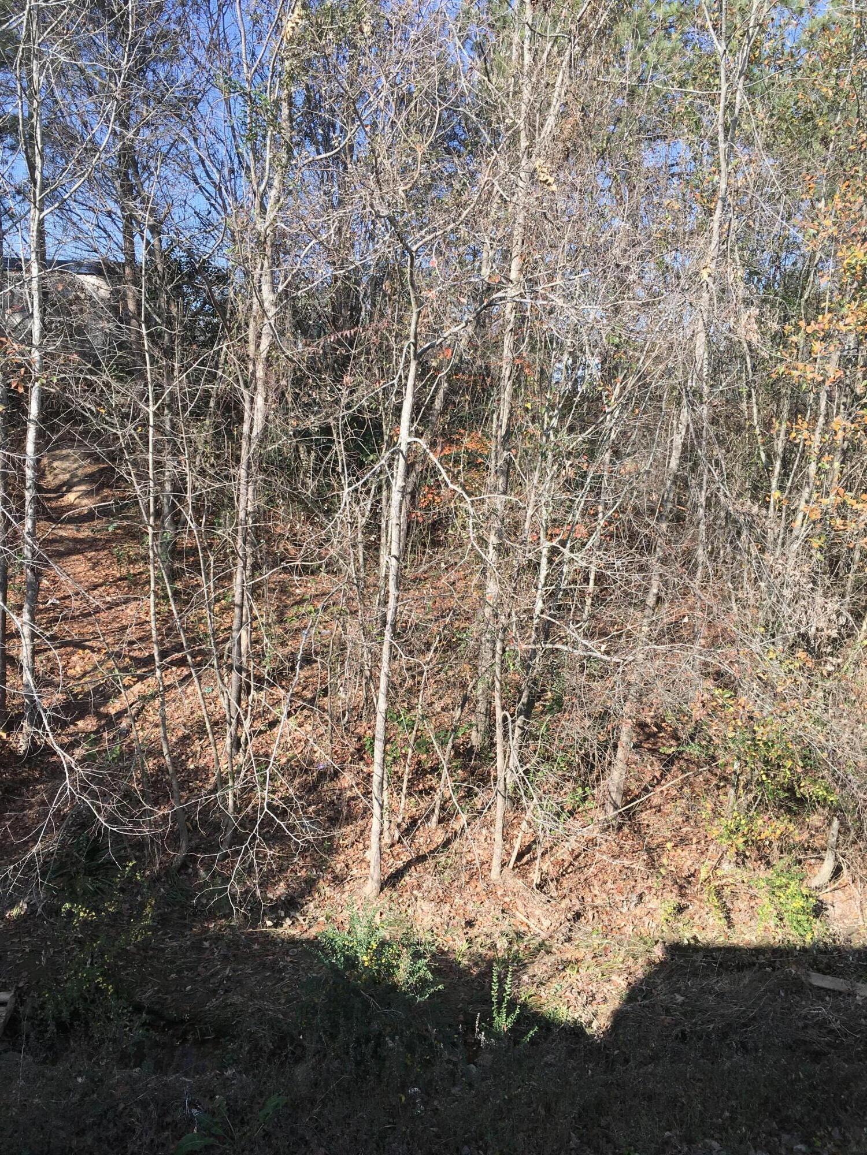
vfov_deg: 61.7
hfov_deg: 48.2
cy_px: 578
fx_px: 968
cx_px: 434
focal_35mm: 29
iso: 25
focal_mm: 4.15
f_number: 2.2
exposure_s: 1/705
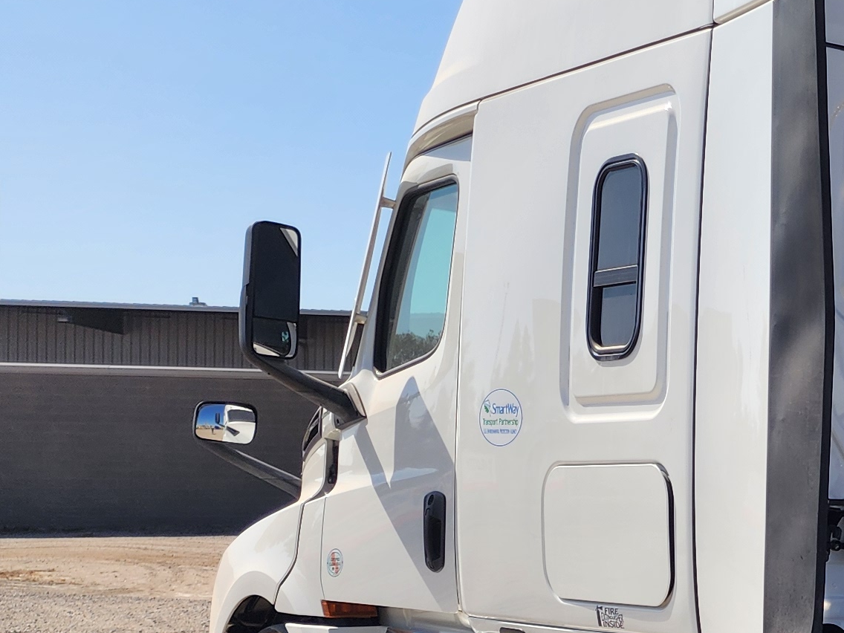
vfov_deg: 18.0
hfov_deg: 20.0
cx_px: 1354
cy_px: 522
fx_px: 1975
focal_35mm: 81
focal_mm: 6.4
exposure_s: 1/1067
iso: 12
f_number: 1.8
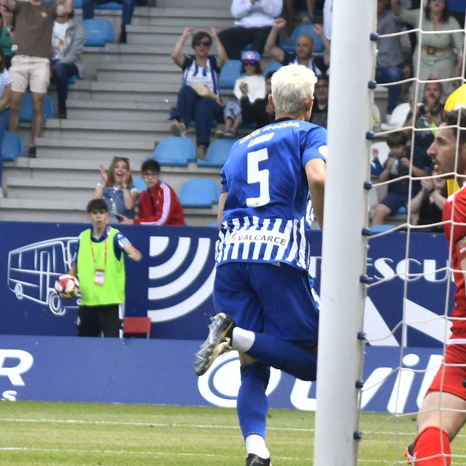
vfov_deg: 3.6
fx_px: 7402
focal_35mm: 486
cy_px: 203
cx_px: 597
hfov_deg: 3.6
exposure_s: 1/500
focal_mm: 122
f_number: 6.3
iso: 200
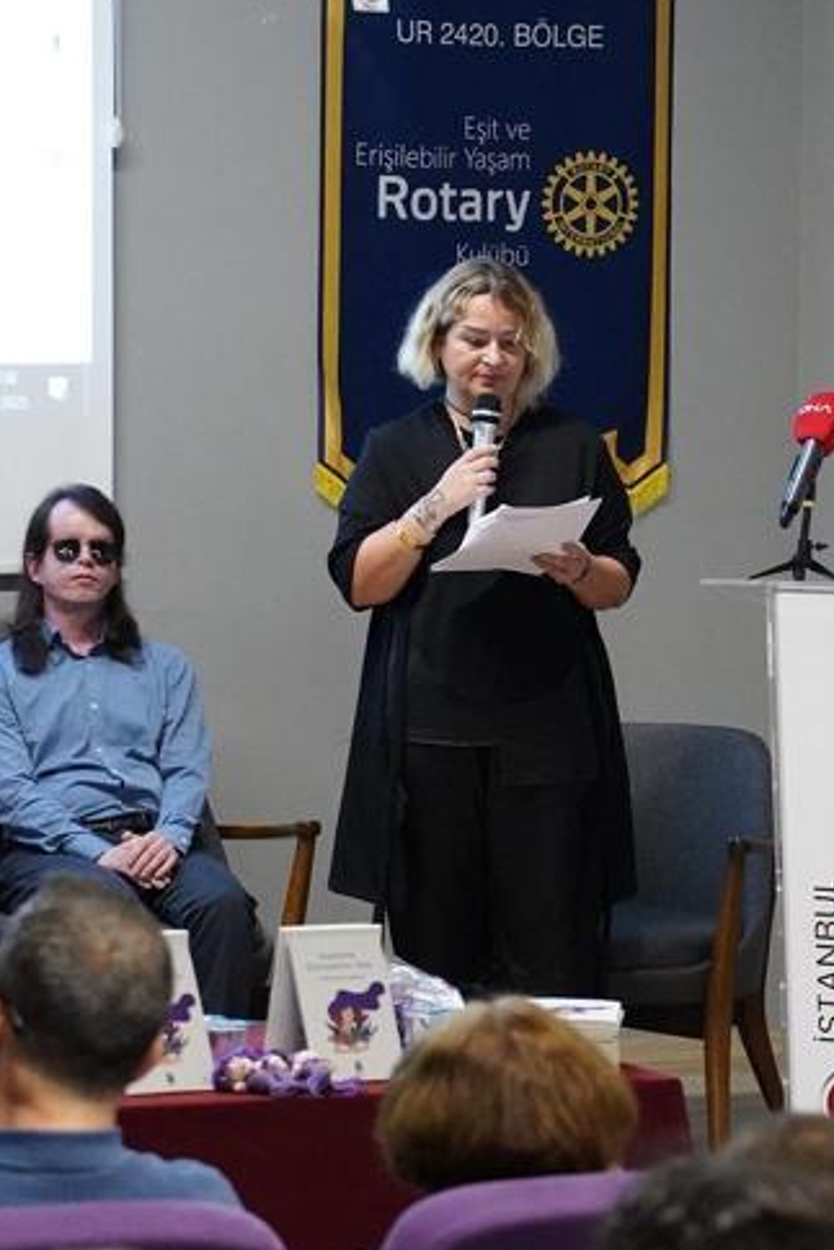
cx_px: 702
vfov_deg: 11.5
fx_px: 6215
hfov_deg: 7.7
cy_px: 771
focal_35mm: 179
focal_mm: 75
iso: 8000
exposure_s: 1/125
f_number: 4.5
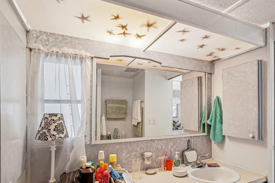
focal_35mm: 20
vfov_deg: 61.3
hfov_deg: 83.8
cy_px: 111
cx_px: 148
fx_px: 153
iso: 400
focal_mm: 16
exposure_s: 1/50
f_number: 4
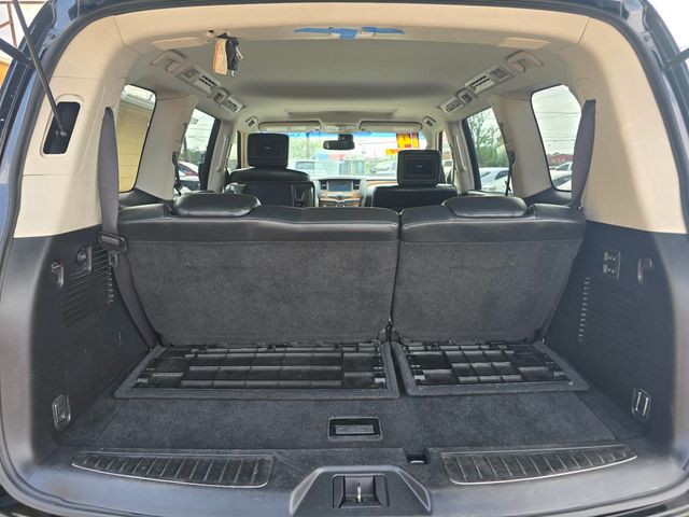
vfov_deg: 58.9
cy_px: 258
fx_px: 458
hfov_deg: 73.9
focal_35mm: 23
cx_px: 344
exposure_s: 1/180
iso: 40
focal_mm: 6.3
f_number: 1.7
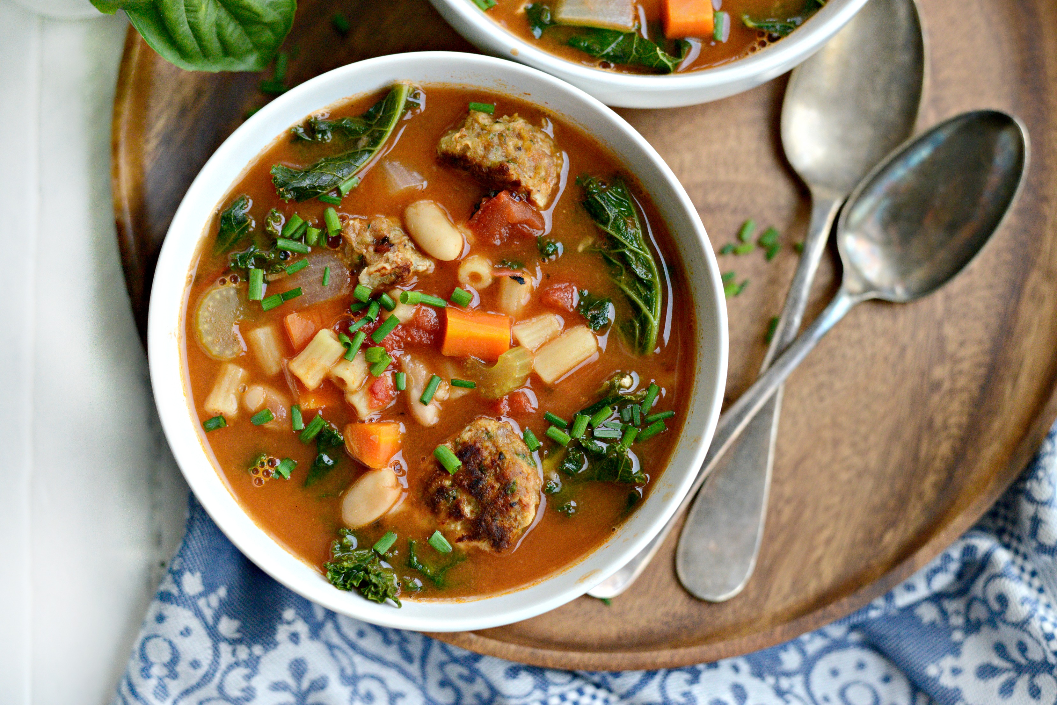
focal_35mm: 50
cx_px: 528
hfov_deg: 39.6
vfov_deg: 27.0
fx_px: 1468
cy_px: 352
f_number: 3.5
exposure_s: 1/1600
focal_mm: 50
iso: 2800
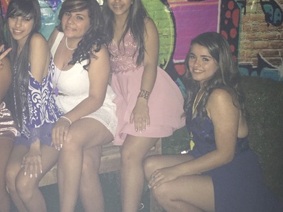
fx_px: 368
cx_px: 93
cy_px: 52
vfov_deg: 31.6
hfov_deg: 41.5
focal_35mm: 45
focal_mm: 4.15
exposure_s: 1/16
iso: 320
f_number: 2.2
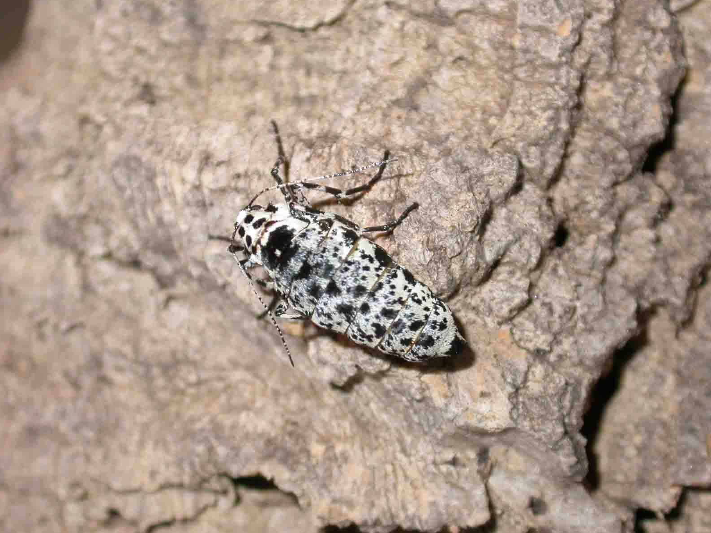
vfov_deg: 10.9
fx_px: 2793
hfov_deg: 14.5
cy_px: 266
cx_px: 355
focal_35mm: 136
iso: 100
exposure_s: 1/60.3
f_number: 4.7
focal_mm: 28
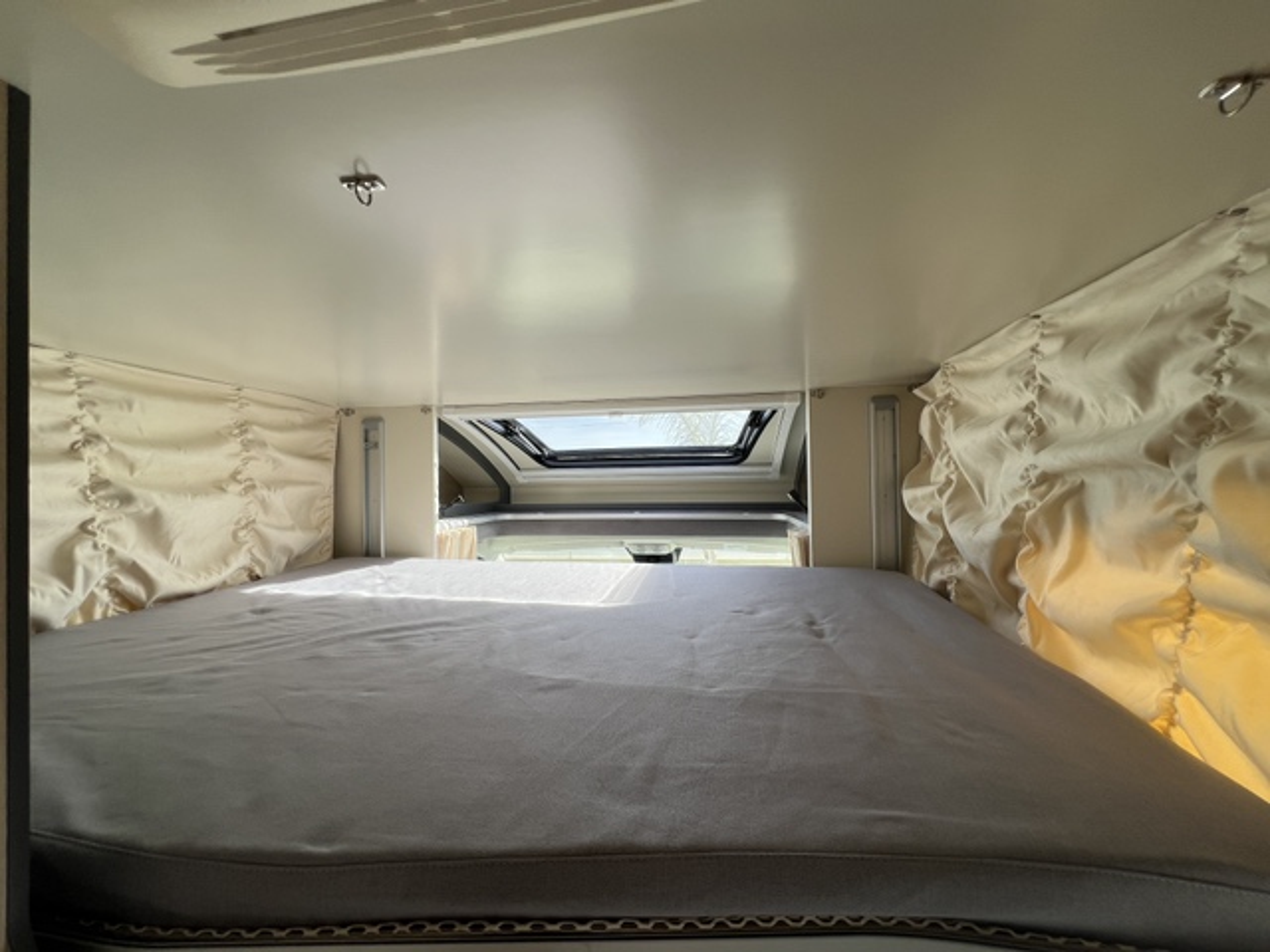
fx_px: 477
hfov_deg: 106.2
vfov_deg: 89.9
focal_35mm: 13
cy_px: 476
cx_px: 635
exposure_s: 1/282
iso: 32
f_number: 1.8
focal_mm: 1.57
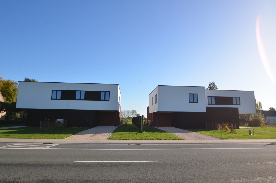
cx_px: 138
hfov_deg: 73.9
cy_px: 92
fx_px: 184
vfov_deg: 52.9
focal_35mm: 24
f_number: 7.1
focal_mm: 16
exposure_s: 1/250
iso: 100
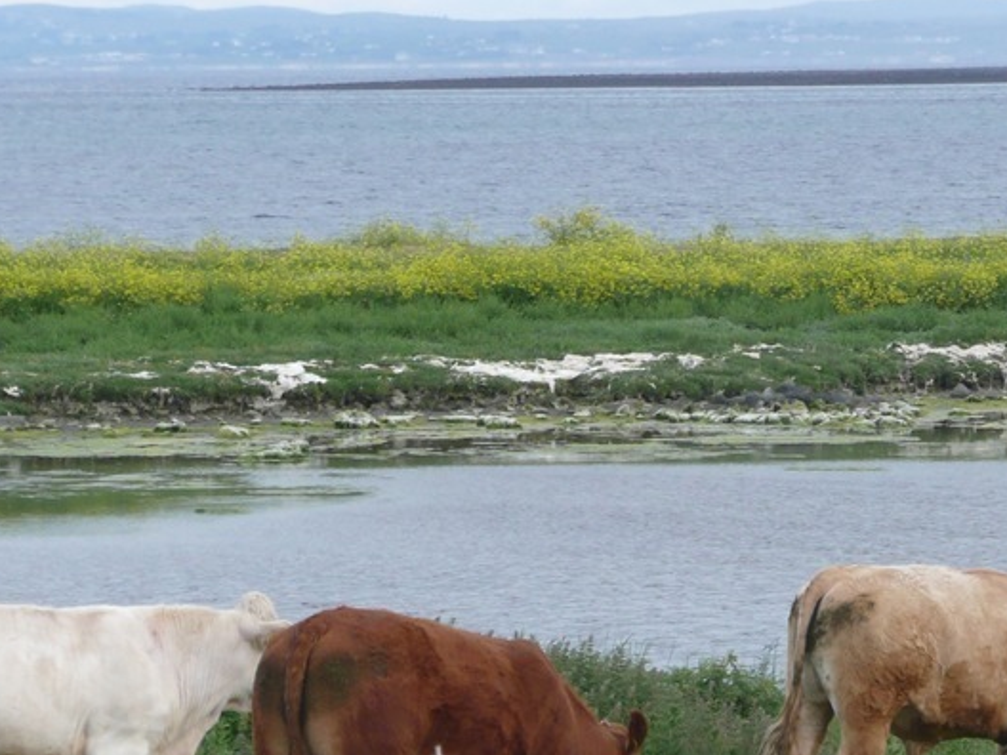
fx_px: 9600
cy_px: 663
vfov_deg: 4.5
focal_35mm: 330
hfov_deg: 6.0
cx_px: 753
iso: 100
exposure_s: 1/160
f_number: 4.8
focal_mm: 27.9
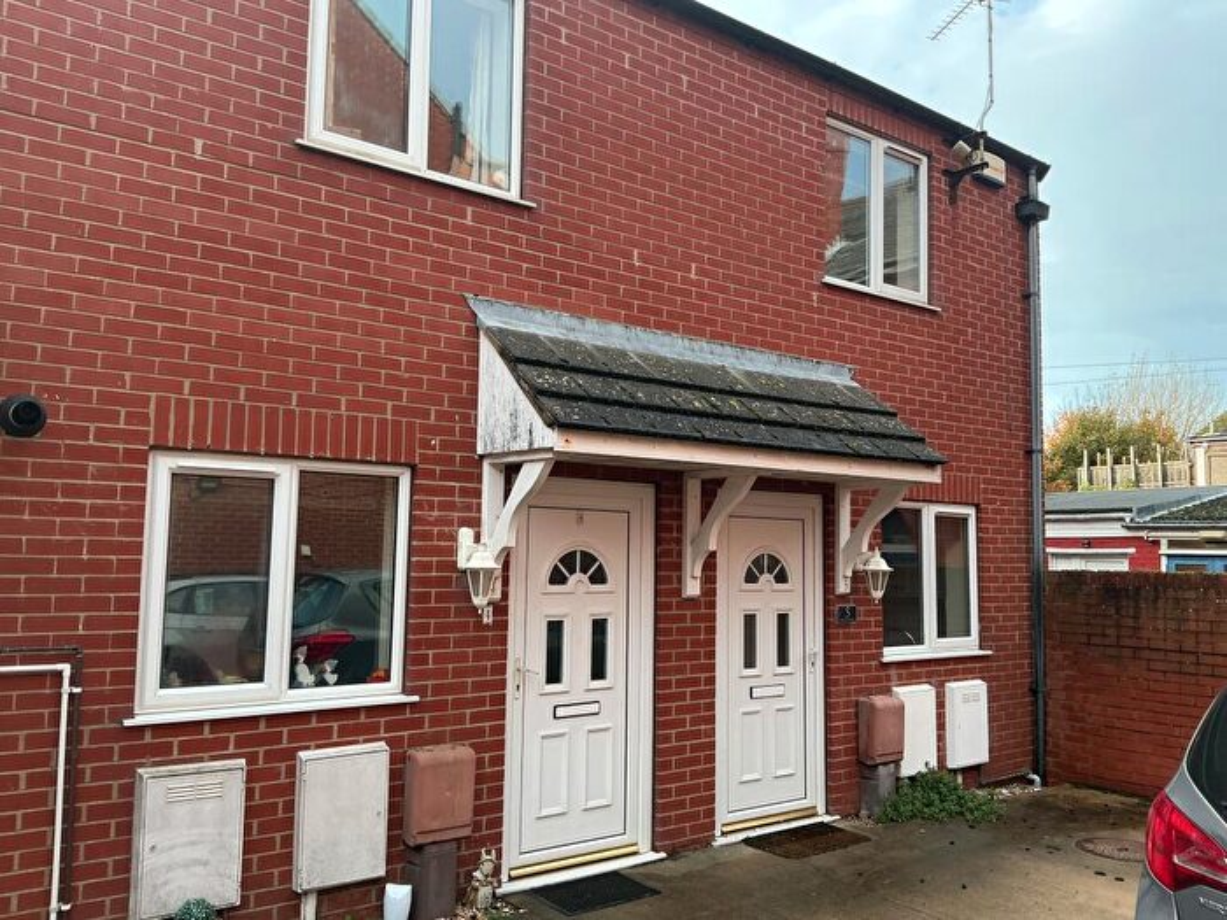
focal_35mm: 29
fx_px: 1028
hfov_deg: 61.7
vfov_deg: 48.2
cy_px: 460
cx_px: 614
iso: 25
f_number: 1.8
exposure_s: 1/215
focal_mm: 3
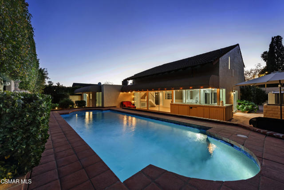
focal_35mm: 14
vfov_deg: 81.2
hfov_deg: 104.2
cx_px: 142
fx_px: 110
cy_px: 95
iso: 400
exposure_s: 2
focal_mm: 14
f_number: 9.5
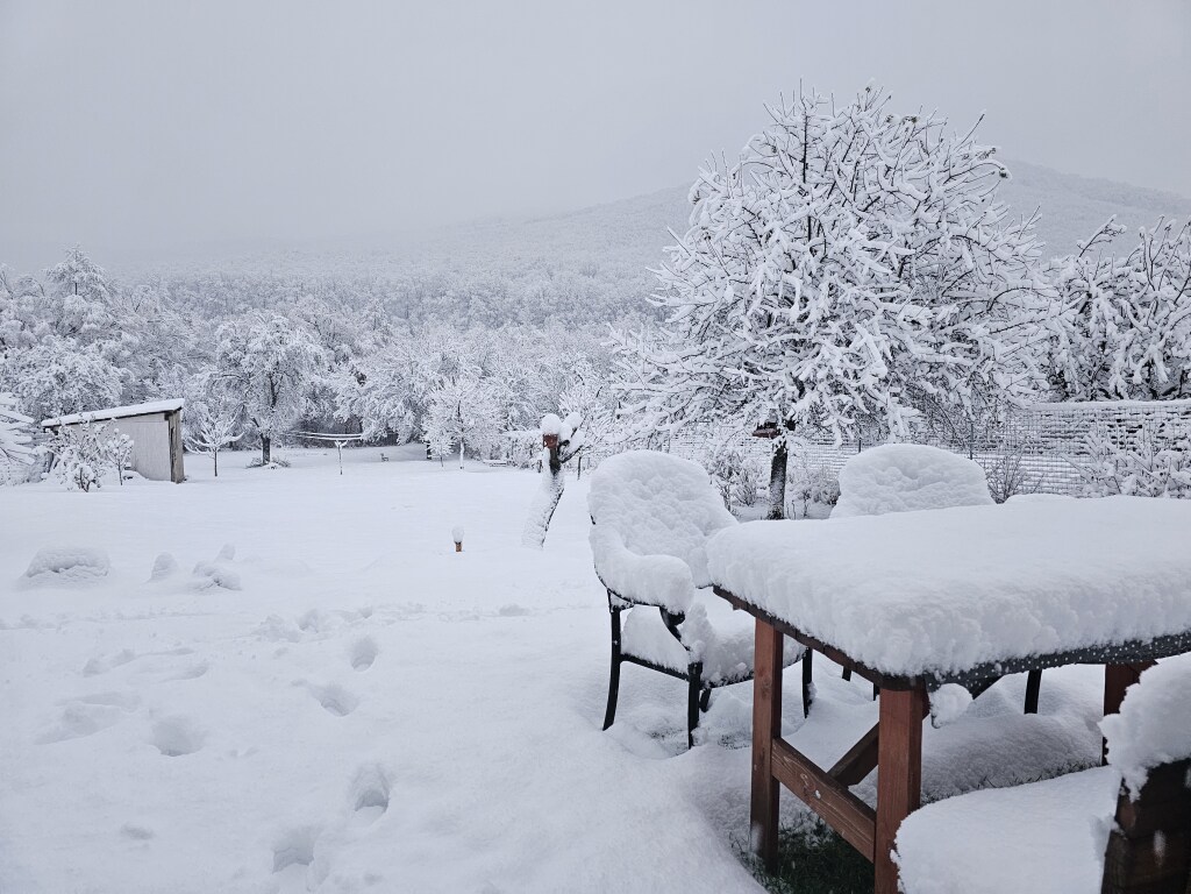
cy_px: 447
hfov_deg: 73.9
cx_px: 596
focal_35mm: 23
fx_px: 791
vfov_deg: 58.9
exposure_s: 1/100
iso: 640
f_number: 1.7
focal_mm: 6.3
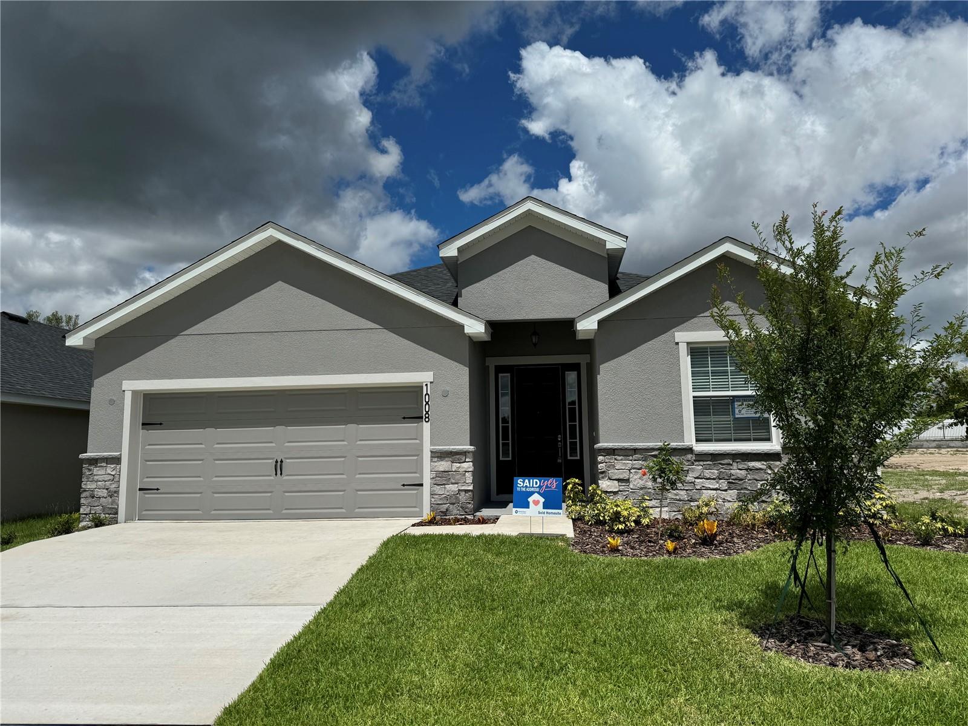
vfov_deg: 56.8
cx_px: 484
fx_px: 671
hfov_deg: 71.6
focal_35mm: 24
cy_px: 363
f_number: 1.78
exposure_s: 1/12346
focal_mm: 6.76
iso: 80
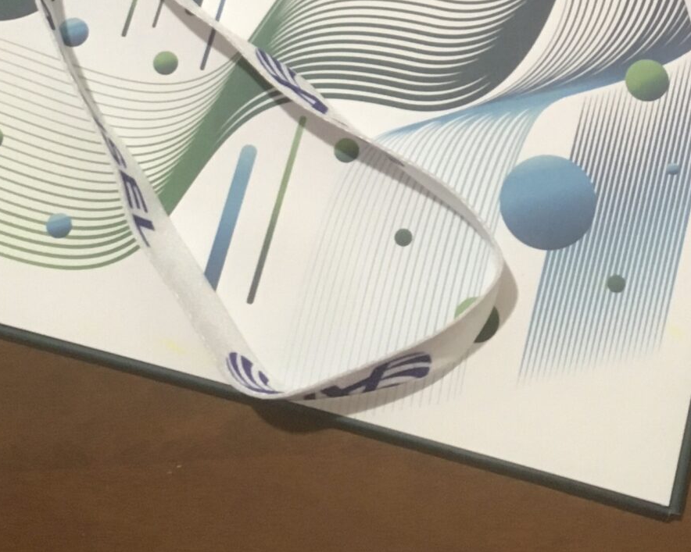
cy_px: -177
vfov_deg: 17.5
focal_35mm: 82
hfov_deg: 23.1
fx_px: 1677
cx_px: 503
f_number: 2.2
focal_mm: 4.15
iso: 200
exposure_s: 1/33
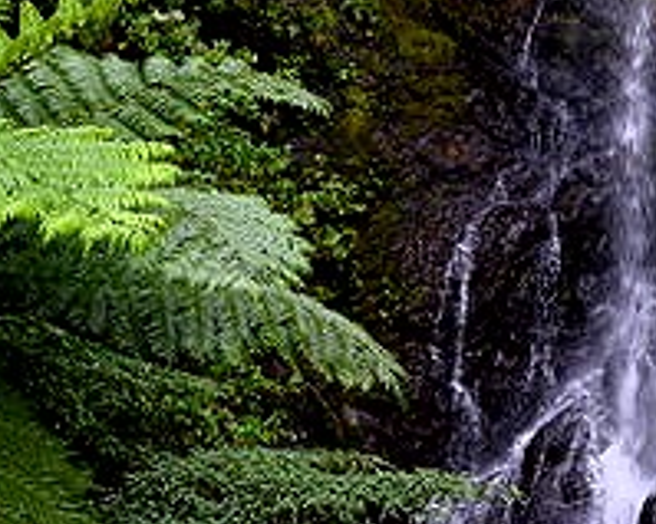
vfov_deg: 21.5
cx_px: 521
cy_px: -30
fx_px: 1320
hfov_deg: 27.4
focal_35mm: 68
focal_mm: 24
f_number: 2.8
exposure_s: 1/125
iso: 100
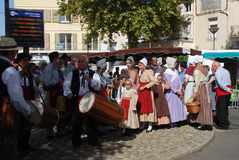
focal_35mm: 44
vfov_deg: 31.0
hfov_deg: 44.9
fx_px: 289
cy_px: 80
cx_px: 120
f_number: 8
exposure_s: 1/250
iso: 100
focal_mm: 29
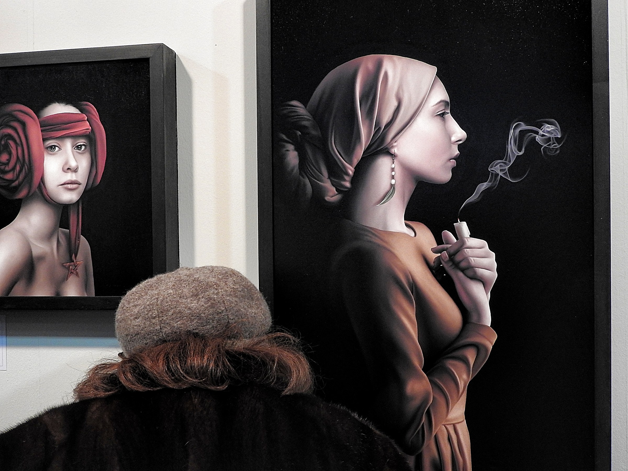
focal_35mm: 40
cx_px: 314
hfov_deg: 46.8
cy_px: 236
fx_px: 726
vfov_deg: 36.0
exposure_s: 1/100
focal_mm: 7.2
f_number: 3.8
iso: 400
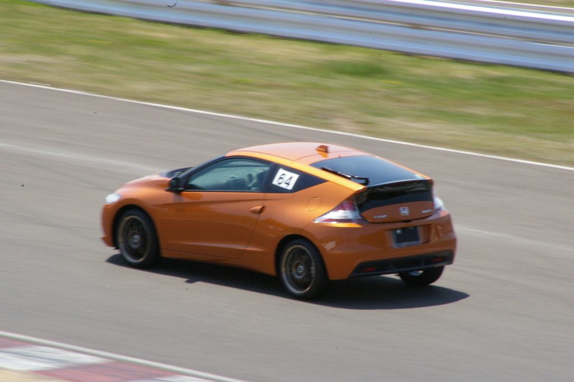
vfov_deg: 3.7
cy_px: 191
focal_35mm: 375
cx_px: 287
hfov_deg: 5.5
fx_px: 5977
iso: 800
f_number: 38
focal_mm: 250
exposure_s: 1/60
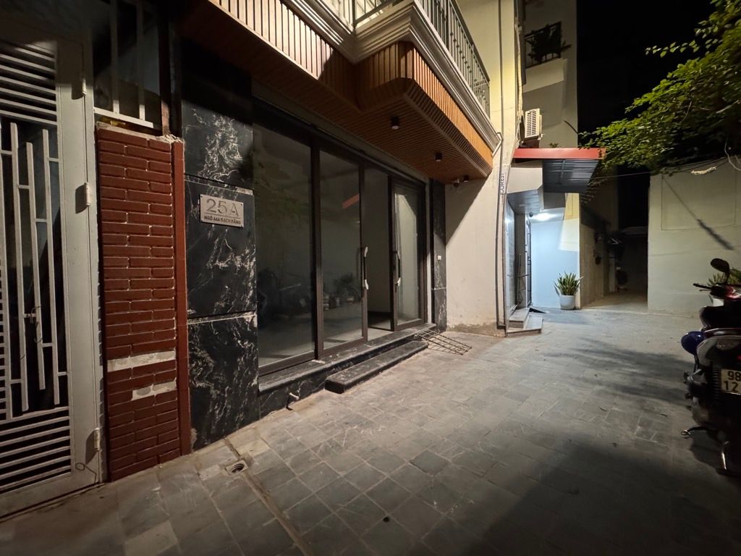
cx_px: 370
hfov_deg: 102.1
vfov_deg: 85.7
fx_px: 300
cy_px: 278
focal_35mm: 14
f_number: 2.2
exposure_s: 1/33
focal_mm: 2.22
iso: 1250
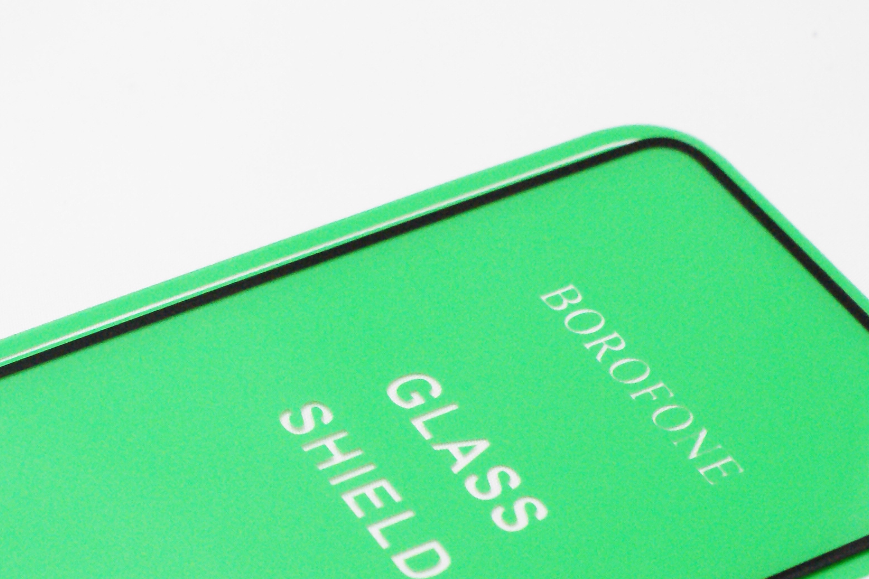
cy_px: 569
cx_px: 250
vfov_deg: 10.4
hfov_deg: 15.6
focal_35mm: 131
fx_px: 3168
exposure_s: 1/320
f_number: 5.6
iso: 1600
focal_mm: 35
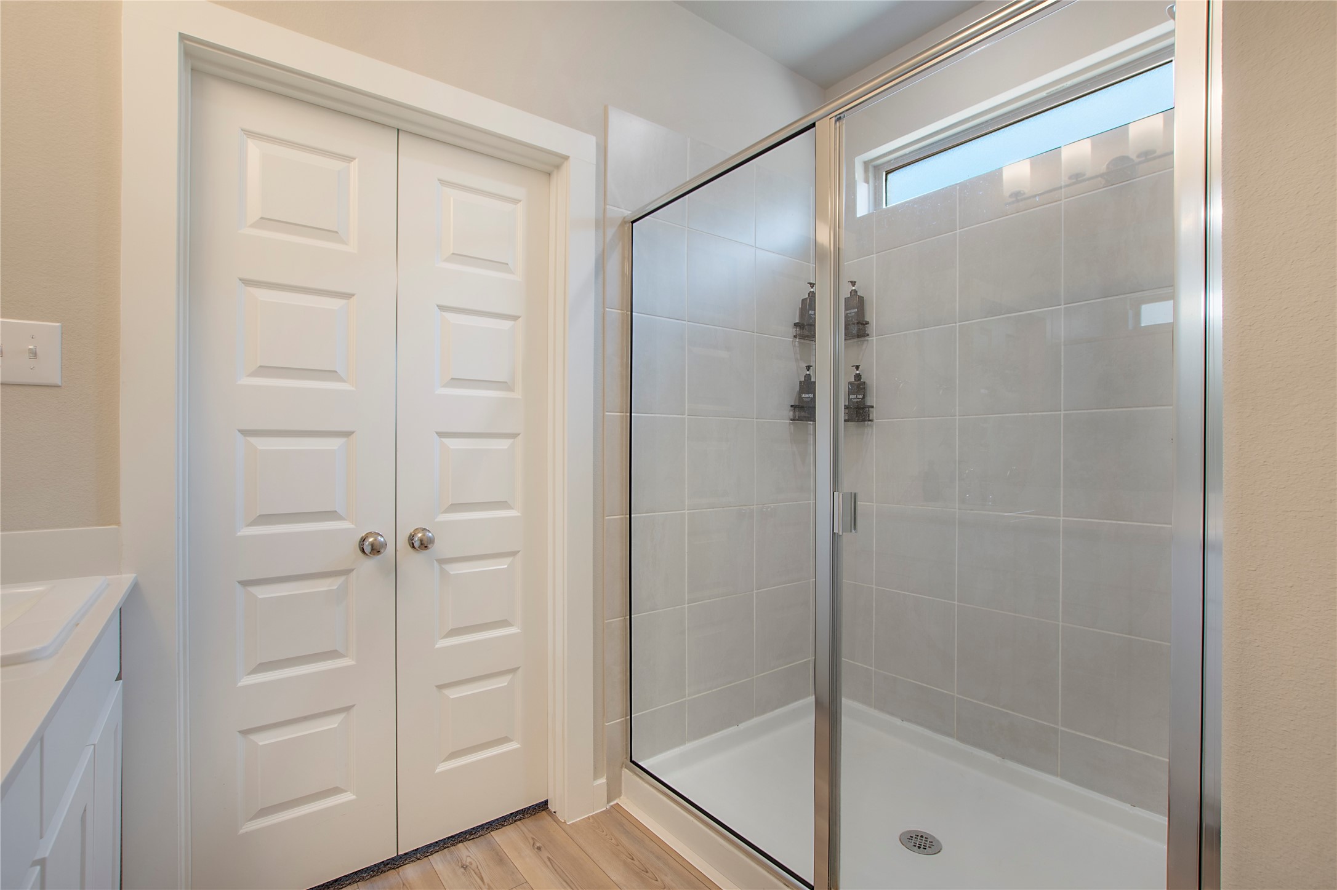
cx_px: 668
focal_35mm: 15
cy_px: 445
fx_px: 557
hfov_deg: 100.4
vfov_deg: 77.3
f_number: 8
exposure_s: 1/6
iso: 100
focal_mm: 10
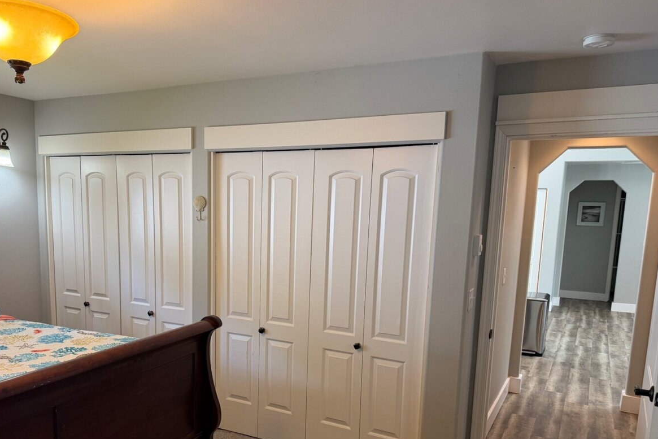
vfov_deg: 43.1
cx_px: 271
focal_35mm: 30
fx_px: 548
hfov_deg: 61.5
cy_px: 286
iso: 160
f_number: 1.78
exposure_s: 1/120
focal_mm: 6.76
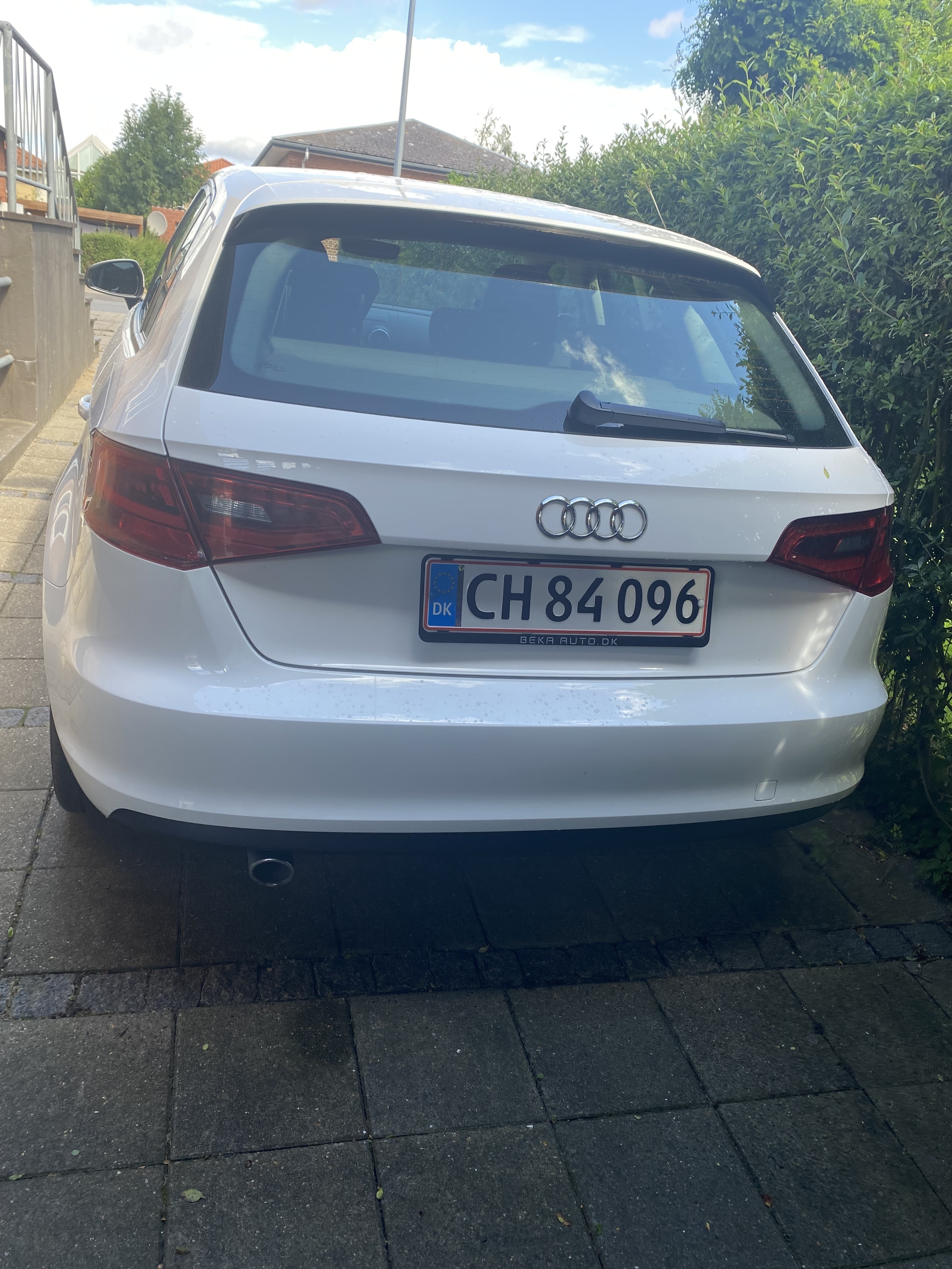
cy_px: 634
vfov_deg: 67.3
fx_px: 953
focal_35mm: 26
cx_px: 476
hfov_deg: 53.1
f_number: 1.8
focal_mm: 4.25
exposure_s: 1/266
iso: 32
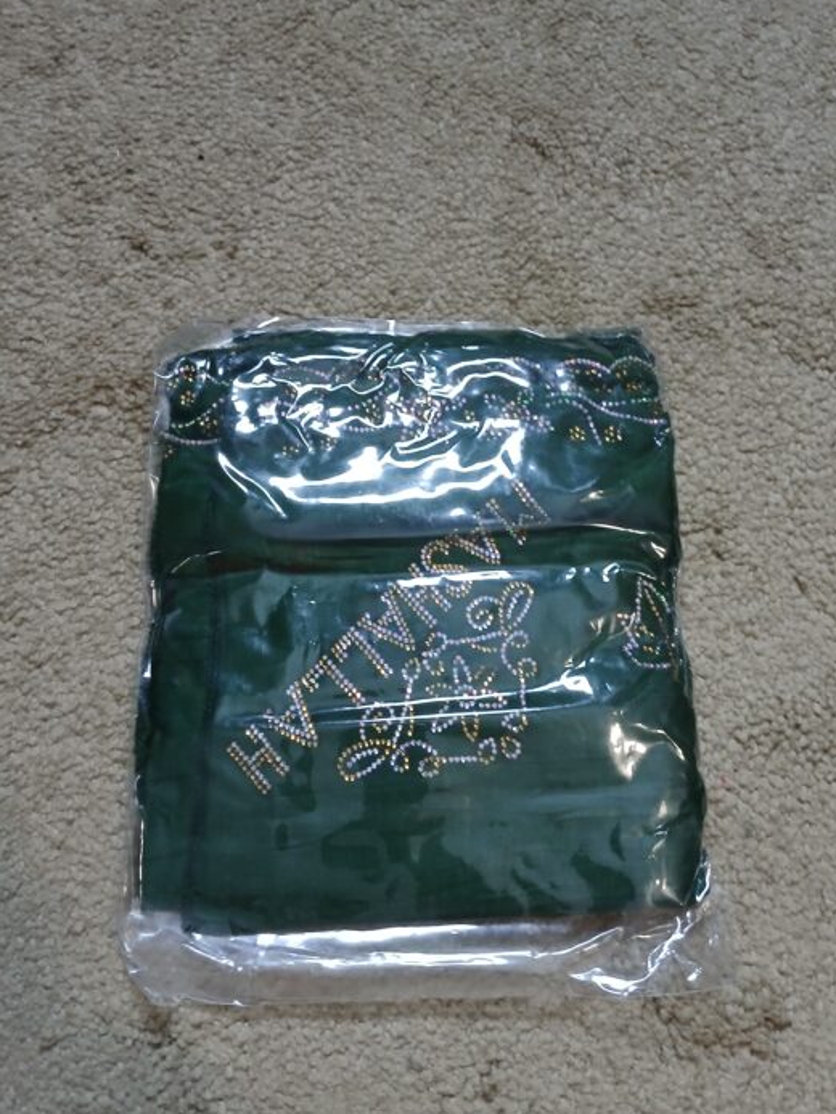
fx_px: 966
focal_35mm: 30
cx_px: 455
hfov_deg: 46.8
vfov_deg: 60.0
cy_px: 555
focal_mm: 3.98
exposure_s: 1/24
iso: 250
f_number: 1.8
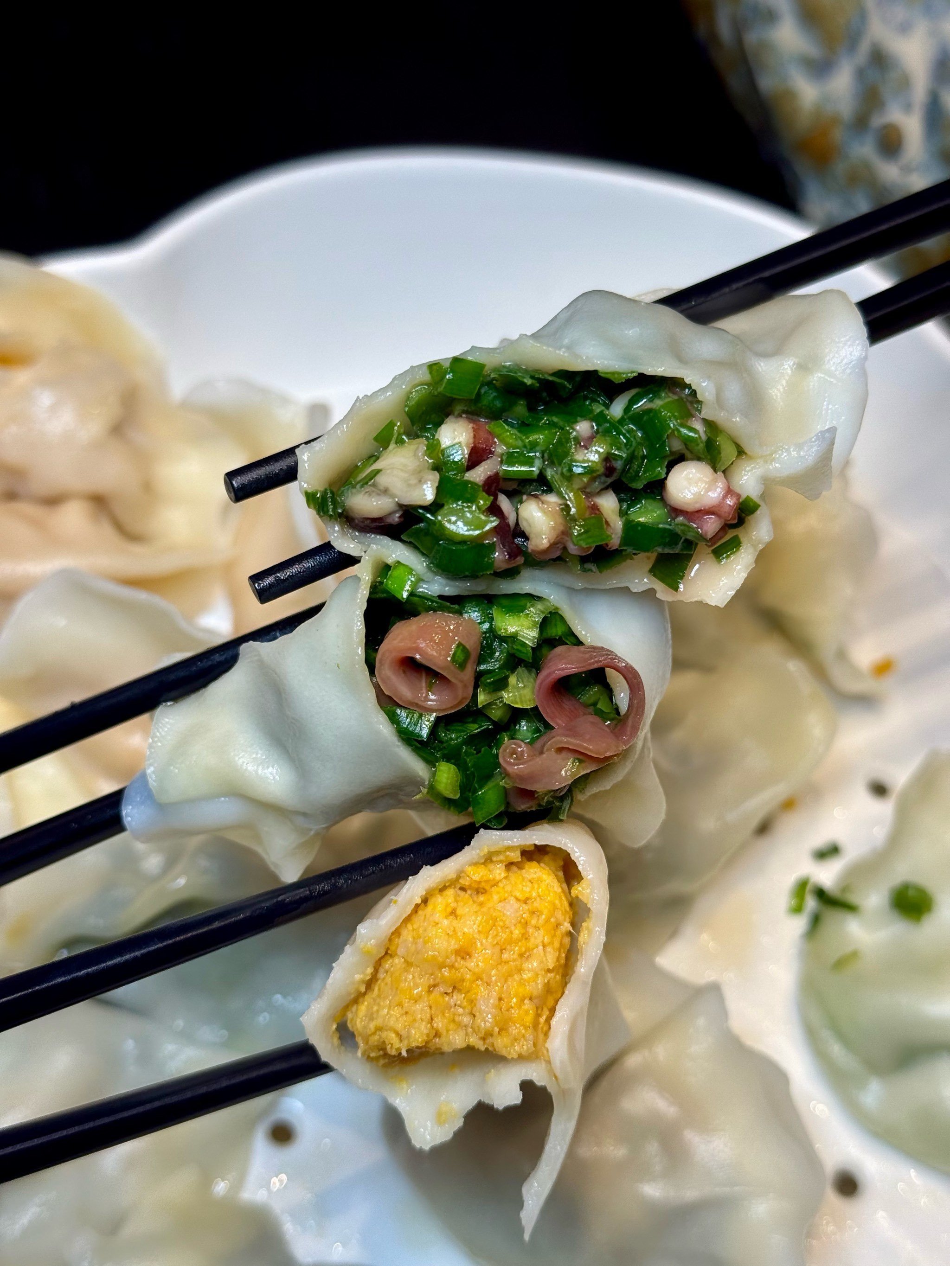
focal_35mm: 48
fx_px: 1756
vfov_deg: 39.7
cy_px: 633
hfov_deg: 30.3
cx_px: 475
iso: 80
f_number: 1.78
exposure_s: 1/269
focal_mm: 6.76
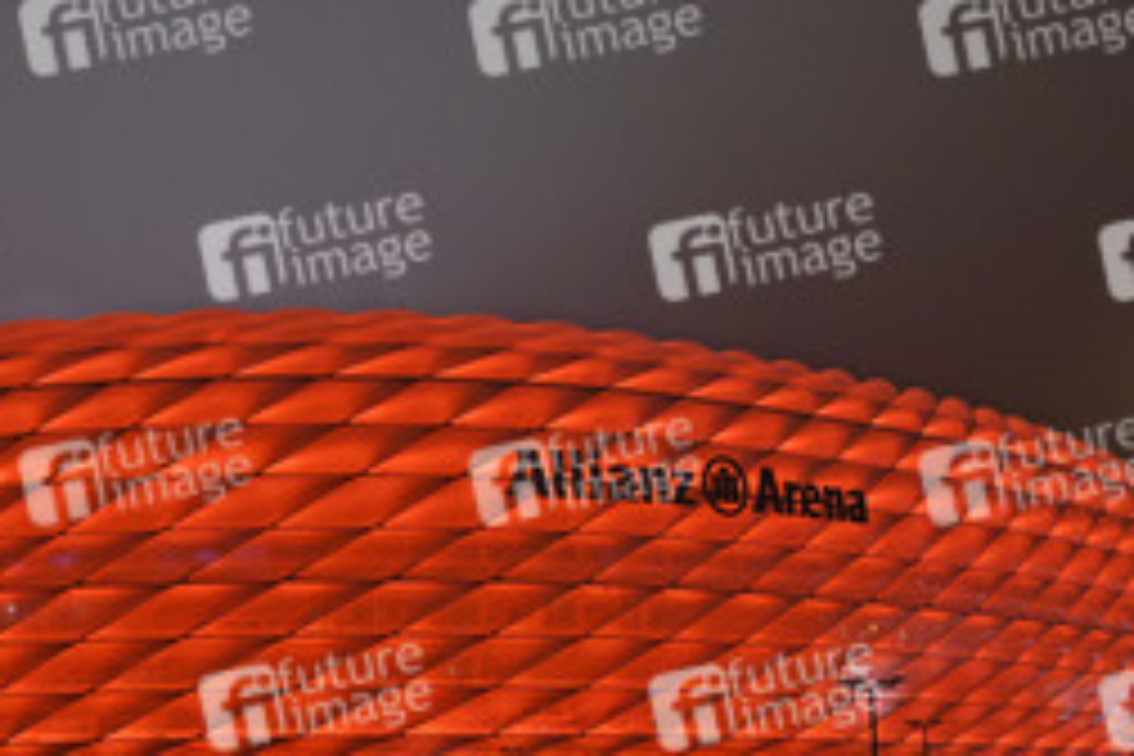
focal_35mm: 68
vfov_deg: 19.8
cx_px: 196
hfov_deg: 28.9
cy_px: 585
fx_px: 2142
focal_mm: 38
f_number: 4.5
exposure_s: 1/40
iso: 1000
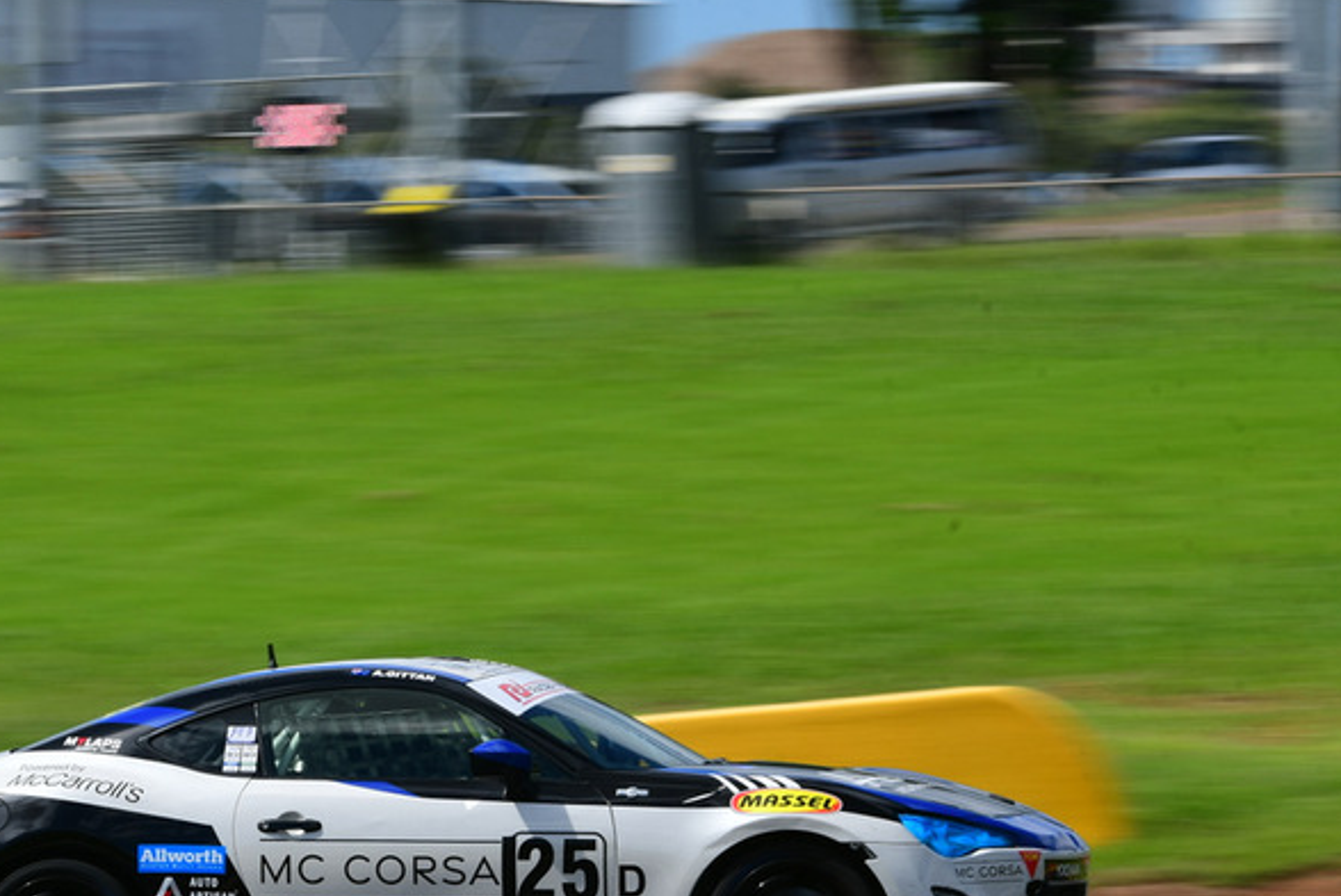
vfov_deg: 3.4
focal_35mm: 408
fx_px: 15209
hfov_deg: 5.0
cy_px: 561
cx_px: 479
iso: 100
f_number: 18
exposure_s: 1/80
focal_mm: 200
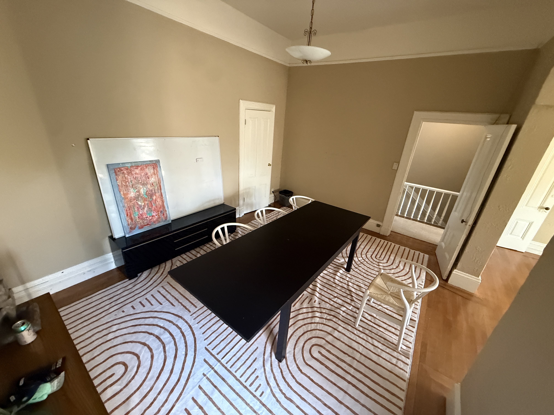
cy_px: 208
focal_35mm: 14
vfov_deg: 85.7
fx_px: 224
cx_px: 277
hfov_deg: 102.1
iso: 640
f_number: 2.2
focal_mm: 2.22
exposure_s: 1/59
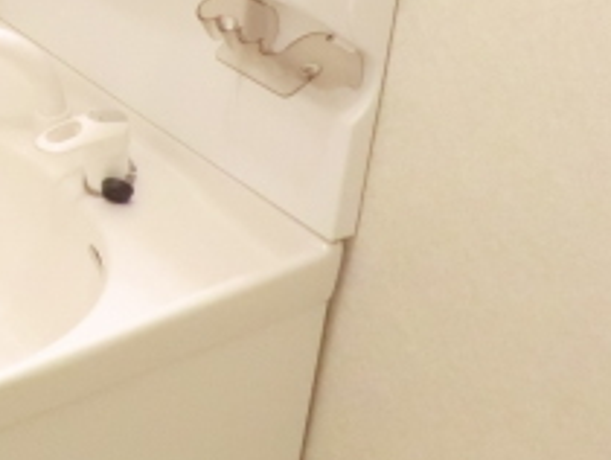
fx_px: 1290
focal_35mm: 73
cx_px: -32
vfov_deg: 19.4
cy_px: -32
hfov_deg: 25.1
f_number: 3.2
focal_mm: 4.3
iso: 800
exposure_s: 1/40
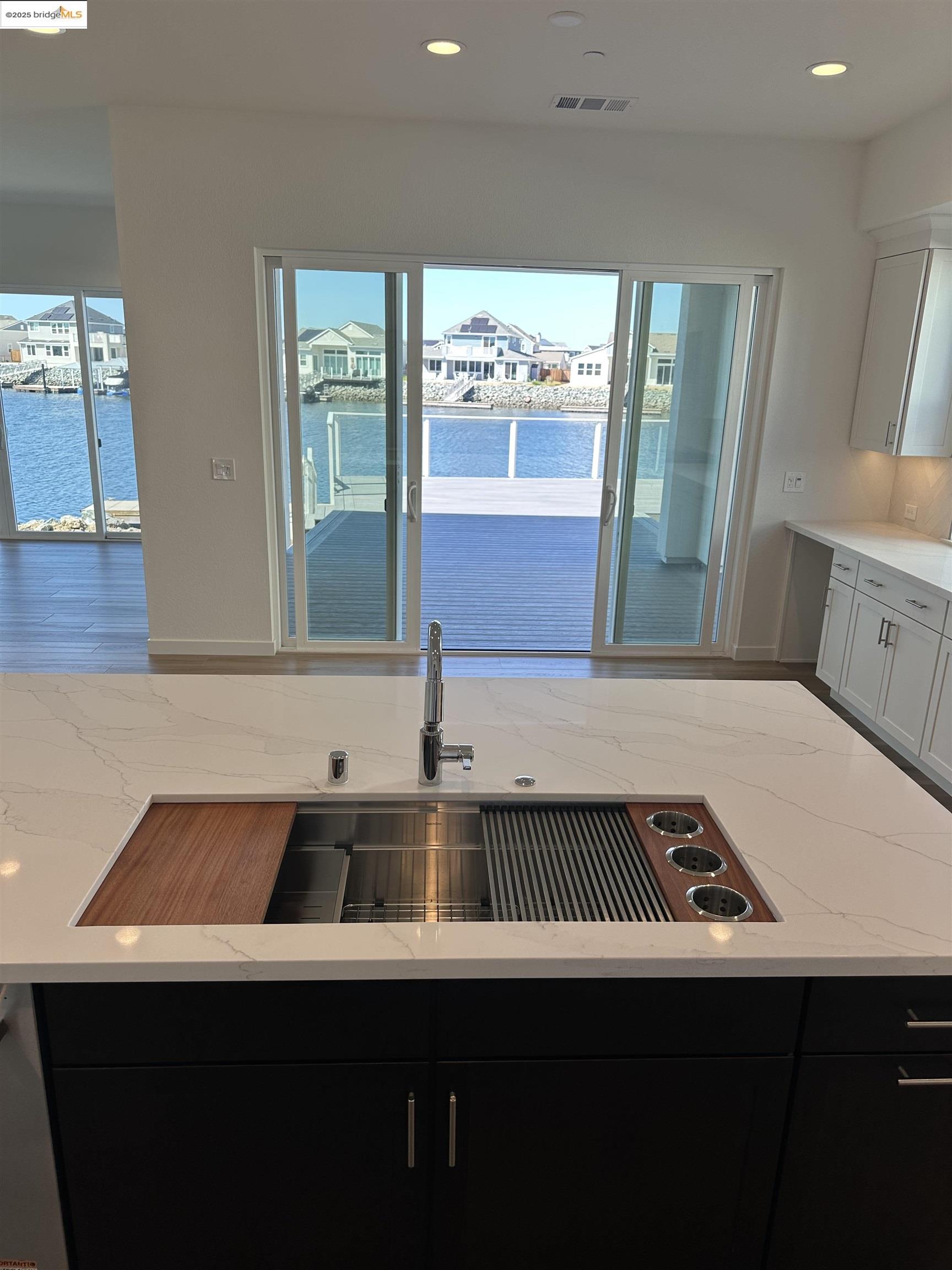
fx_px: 880
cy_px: 635
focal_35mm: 24
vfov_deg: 71.6
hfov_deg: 56.8
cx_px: 476
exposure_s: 1/454
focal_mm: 6.86
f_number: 1.78
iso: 80
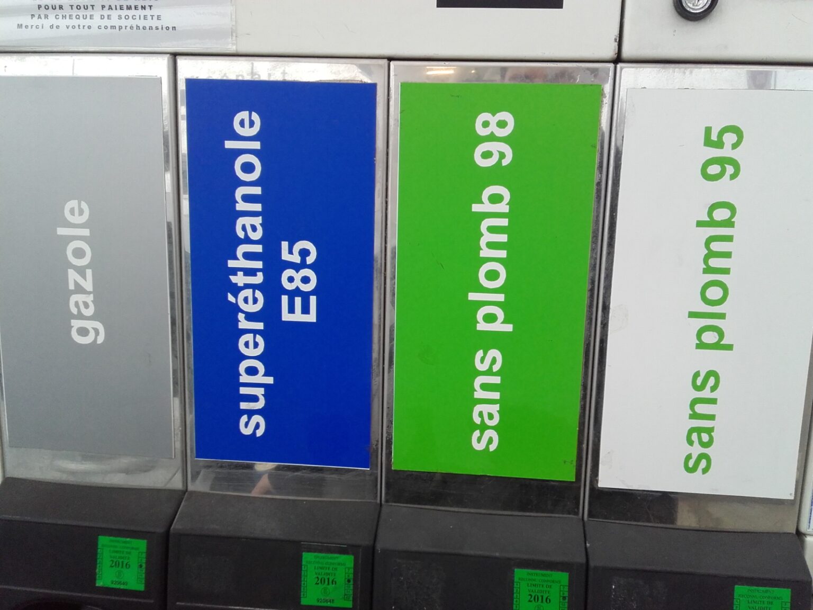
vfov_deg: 45.4
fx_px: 728
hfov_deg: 58.4
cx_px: 406
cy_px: 305
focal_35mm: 31
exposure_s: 1/100
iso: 70
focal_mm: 3.3
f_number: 2.2
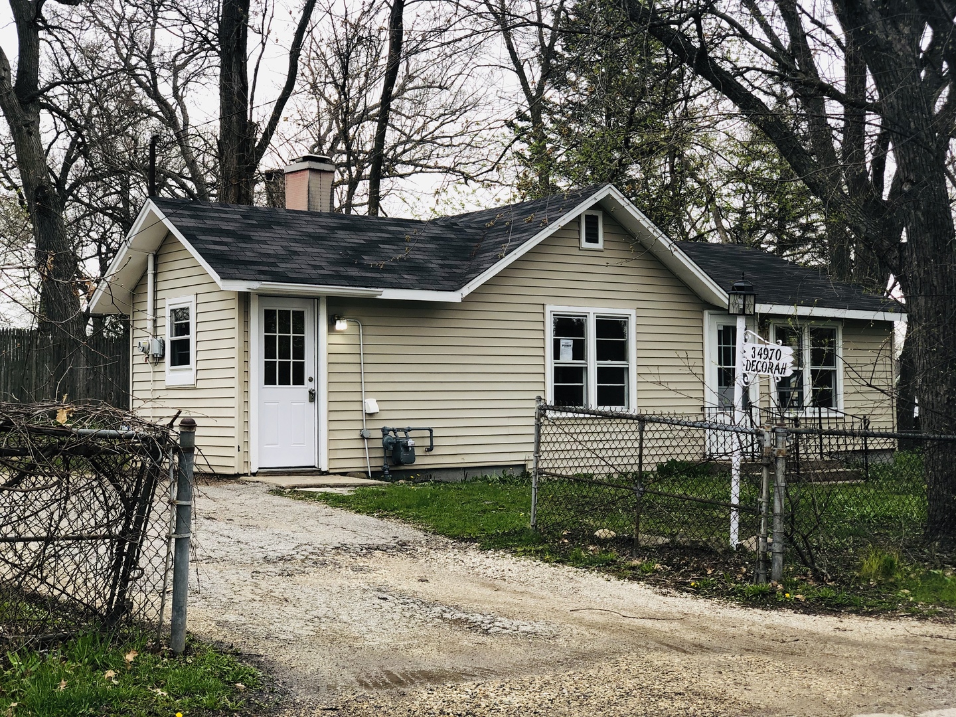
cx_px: 478
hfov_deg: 36.8
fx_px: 1436
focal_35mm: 52
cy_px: 358
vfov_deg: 28.0
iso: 25
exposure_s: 1/120
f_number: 2.4
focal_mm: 6
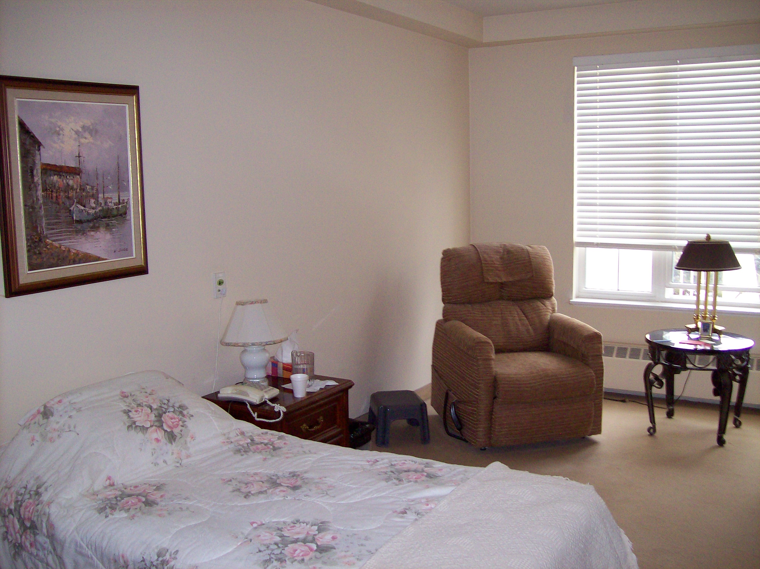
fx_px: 790
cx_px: 380
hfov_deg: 51.4
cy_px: 284
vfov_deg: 39.6
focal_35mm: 36
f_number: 2.7
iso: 140
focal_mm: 6
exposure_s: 1/64
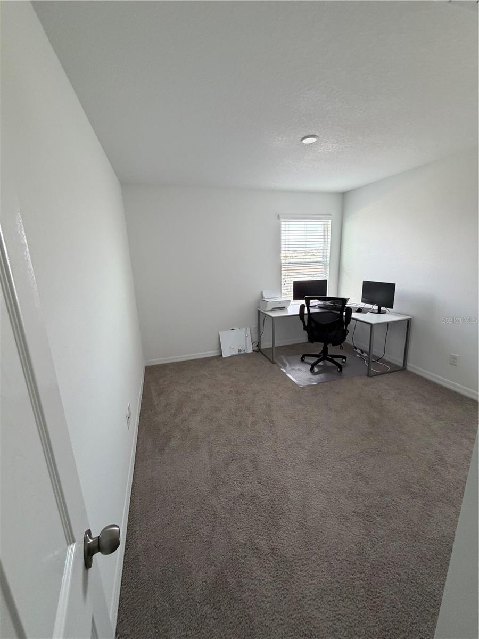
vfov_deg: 102.1
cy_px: 320
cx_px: 240
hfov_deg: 85.7
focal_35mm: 14
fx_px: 258
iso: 250
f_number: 2.2
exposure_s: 1/121
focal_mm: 2.22
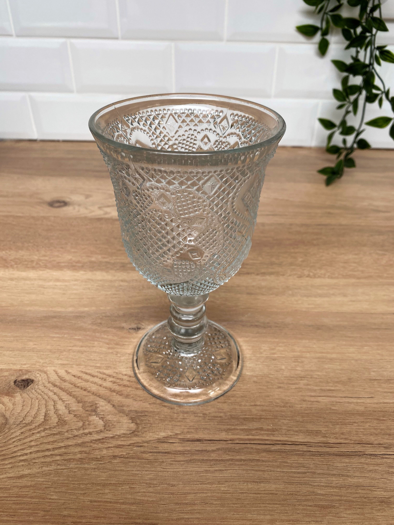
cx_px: 197
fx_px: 395
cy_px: 262
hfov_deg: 53.1
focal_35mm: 26
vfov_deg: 67.3
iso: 40
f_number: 1.8
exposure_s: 1/121
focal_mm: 4.25
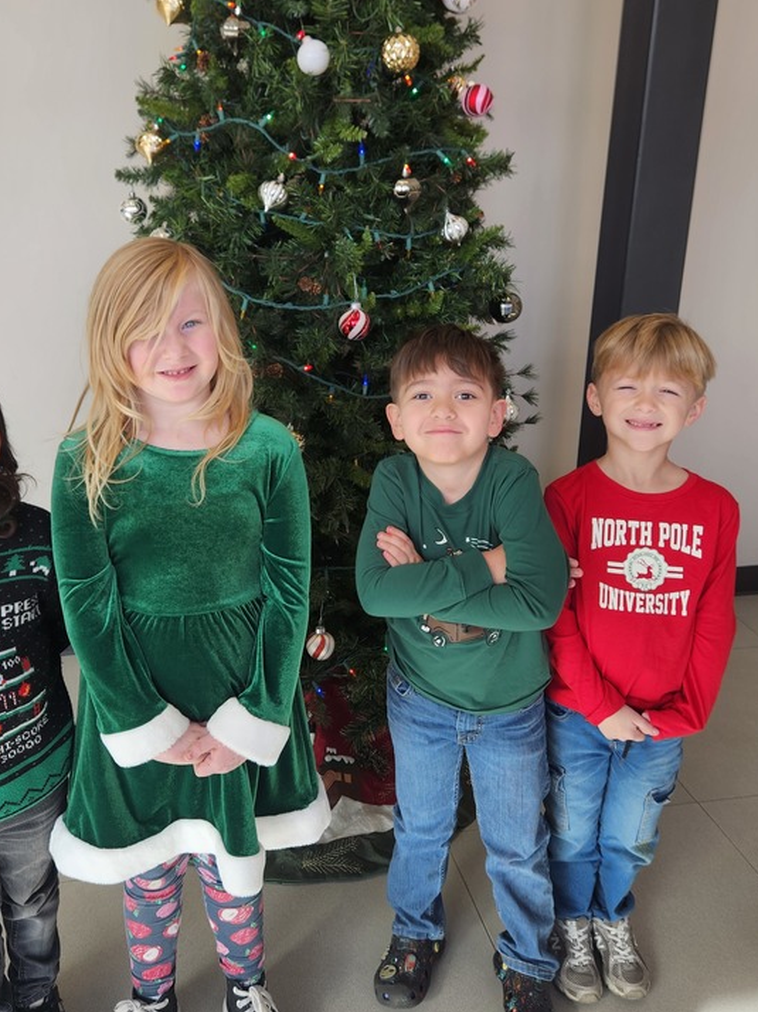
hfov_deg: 42.7
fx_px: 964
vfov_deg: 55.3
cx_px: 302
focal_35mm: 33
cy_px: 476
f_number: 1.8
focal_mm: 5.4
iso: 25
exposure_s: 1/180
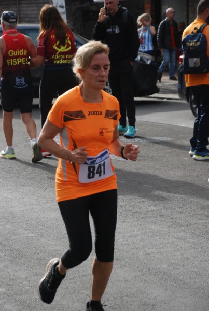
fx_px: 975
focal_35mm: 112
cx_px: 104
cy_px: 156
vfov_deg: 18.1
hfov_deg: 12.2
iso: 1000
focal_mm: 75
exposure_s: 1/1250
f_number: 5.6
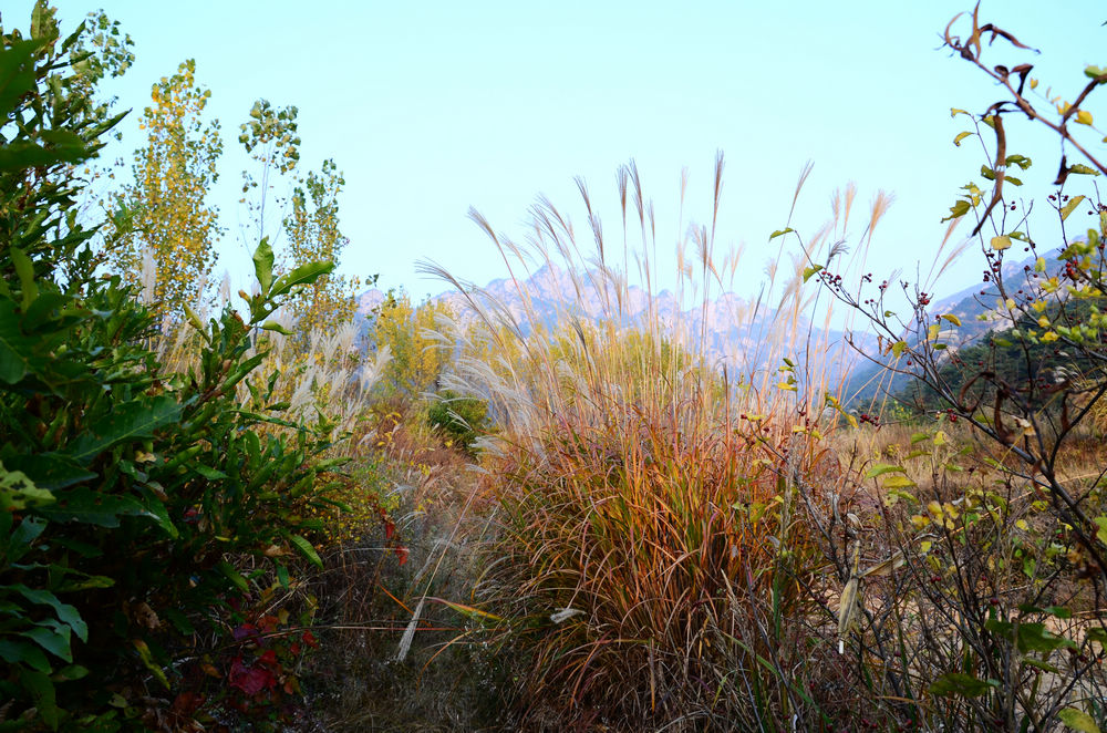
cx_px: 554
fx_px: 828
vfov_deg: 47.7
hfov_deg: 67.5
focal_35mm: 27
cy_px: 366
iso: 100
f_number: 9
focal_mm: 18
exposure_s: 1/40
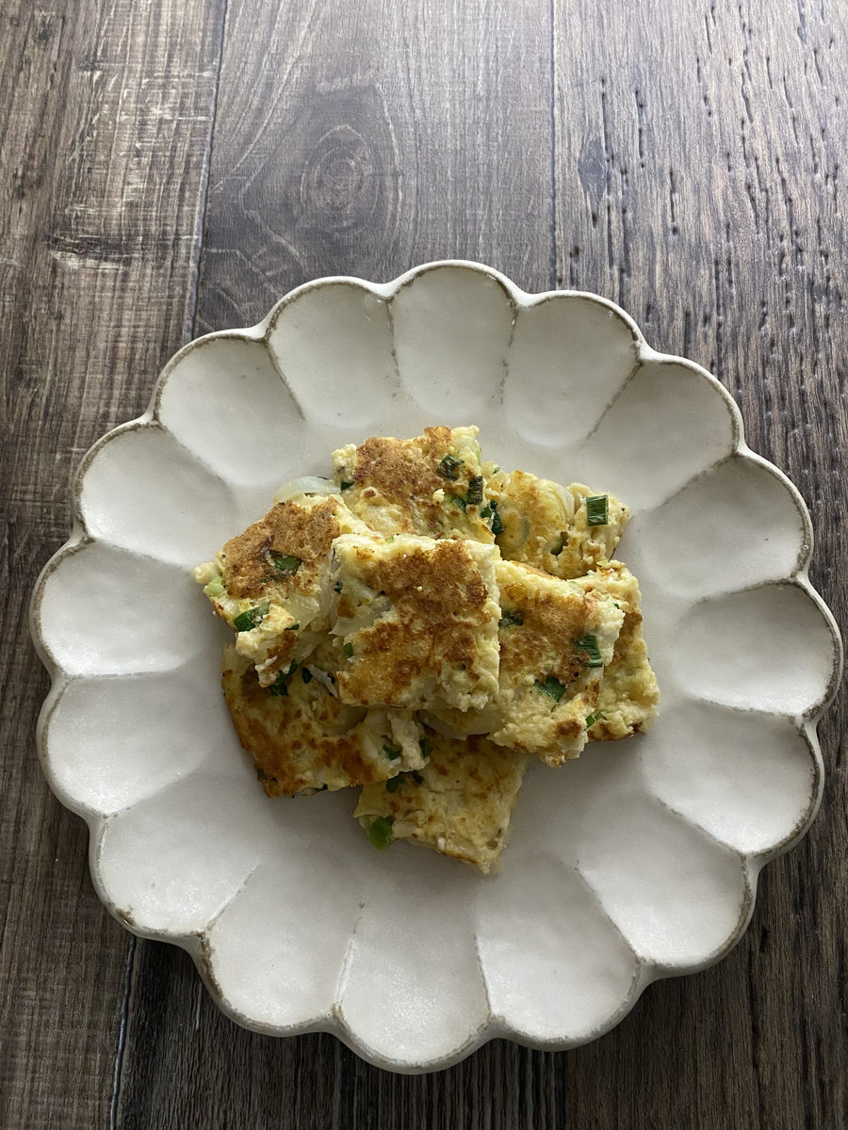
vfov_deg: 67.3
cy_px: 565
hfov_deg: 53.1
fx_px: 849
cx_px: 424
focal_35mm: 26
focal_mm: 4.25
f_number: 1.8
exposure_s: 1/53
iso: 500
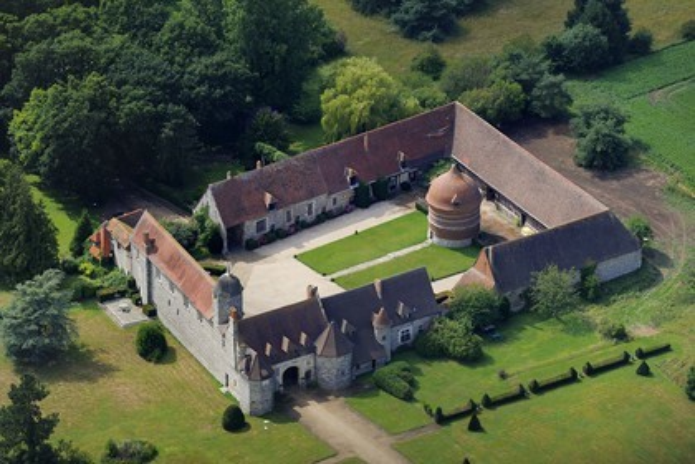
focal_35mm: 160
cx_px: 348
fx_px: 3089
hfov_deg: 12.8
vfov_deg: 8.6
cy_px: 232
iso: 400
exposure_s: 1/1000
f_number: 5.6
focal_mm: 160
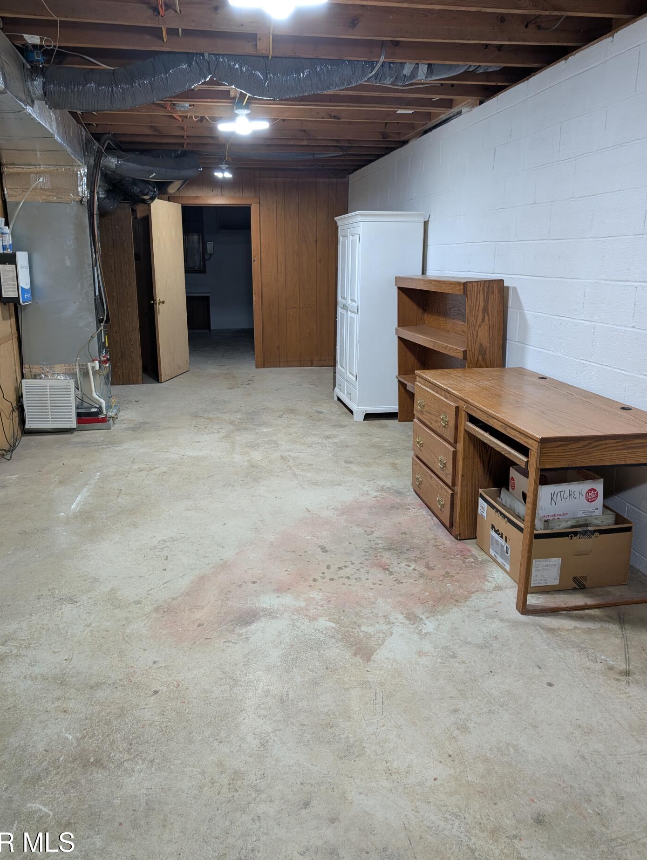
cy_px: 419
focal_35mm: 26
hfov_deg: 53.1
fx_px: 647
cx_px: 311
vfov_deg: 67.2
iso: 55
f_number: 1.68
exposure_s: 1/28.6
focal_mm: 6.9
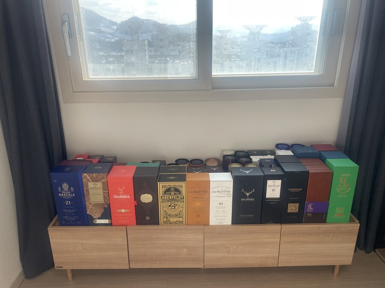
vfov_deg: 53.1
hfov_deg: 67.3
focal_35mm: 26
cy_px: 144
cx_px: 192
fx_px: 289
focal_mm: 4.2
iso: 32
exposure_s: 1/315
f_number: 1.6
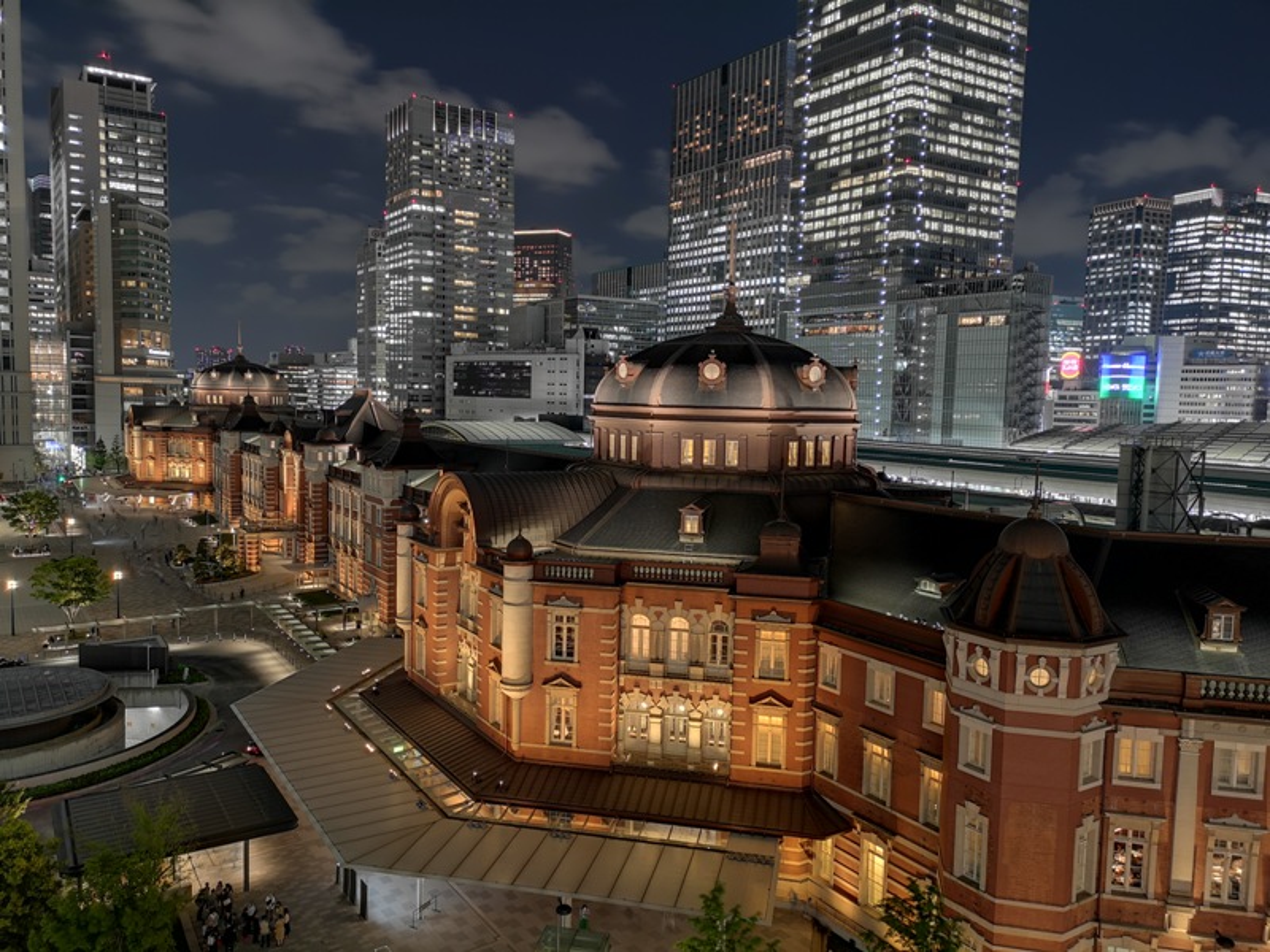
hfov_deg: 65.3
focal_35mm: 27
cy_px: 476
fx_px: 991
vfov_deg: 51.4
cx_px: 635
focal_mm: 3.95
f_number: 1.8
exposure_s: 13
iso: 100
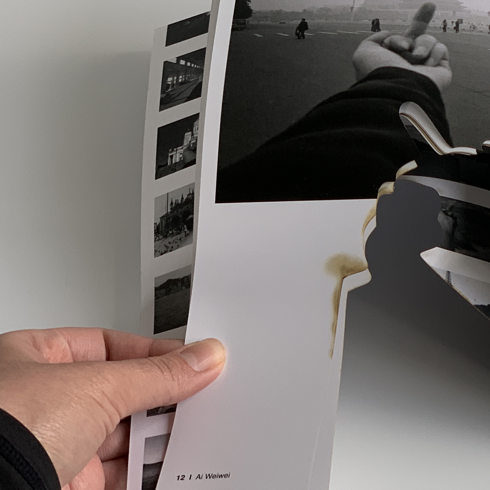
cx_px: 627
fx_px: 1922
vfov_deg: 14.5
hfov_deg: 14.0
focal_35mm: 120
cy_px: 138
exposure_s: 1/122
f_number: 2.4
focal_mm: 6
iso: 32
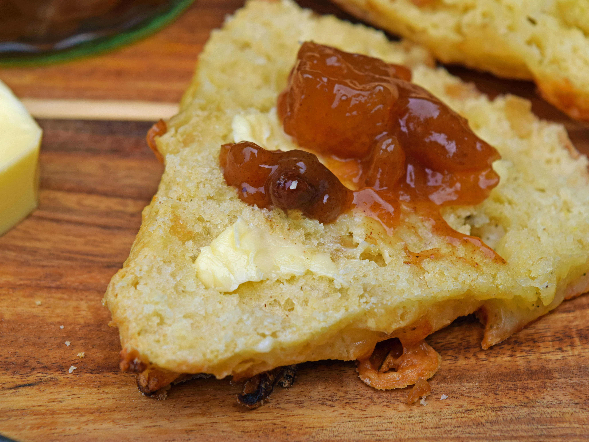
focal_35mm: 90
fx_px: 1524
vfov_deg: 16.5
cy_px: 221
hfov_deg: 21.9
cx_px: 271
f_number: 9
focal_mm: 55
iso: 200
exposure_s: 1/320
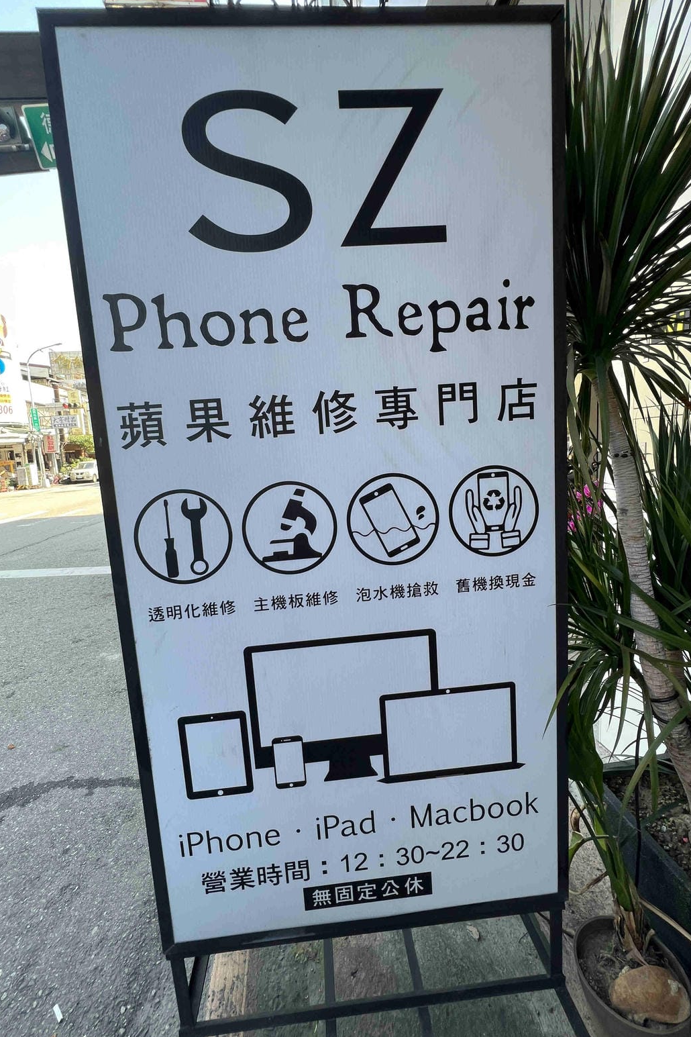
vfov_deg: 104.2
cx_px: 335
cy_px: 507
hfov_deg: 81.2
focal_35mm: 14
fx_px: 403
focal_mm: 1.57
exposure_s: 1/122
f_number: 1.8
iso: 40
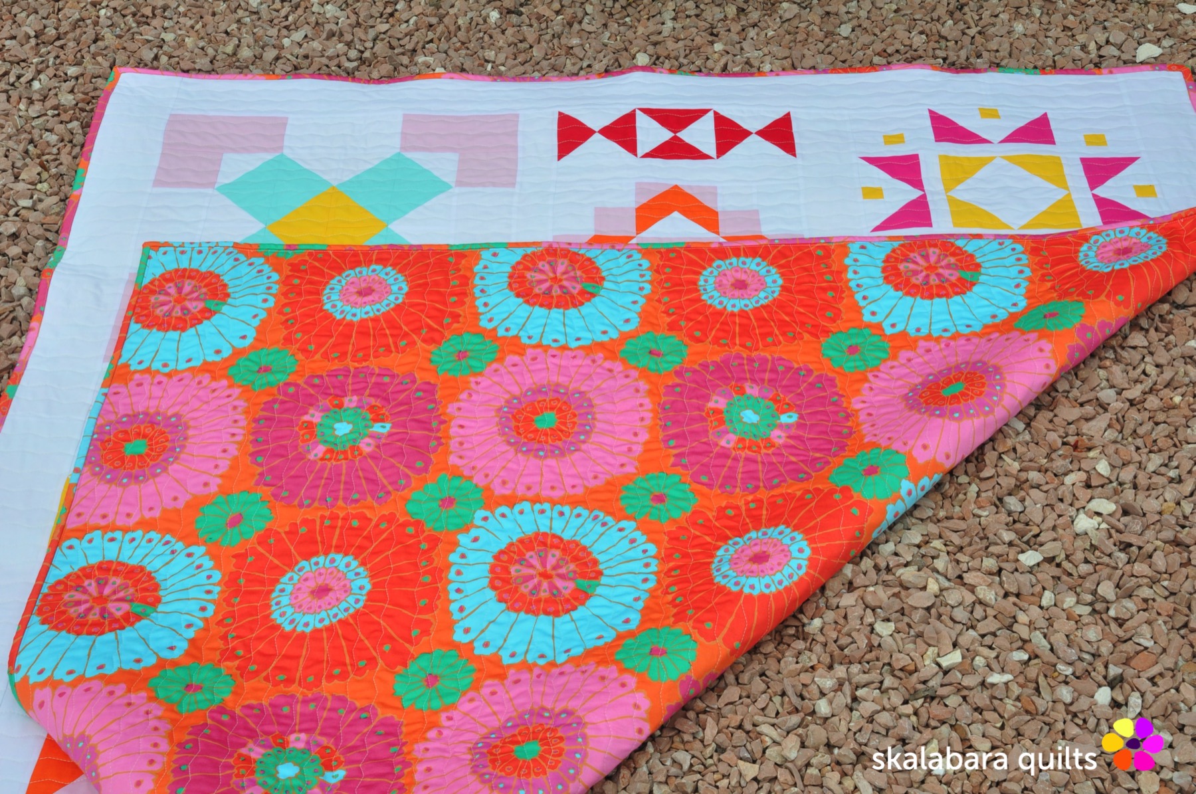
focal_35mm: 48
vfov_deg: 28.0
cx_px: 598
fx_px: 1593
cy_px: 397
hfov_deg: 41.2
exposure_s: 1/160
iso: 200
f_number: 13
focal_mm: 32
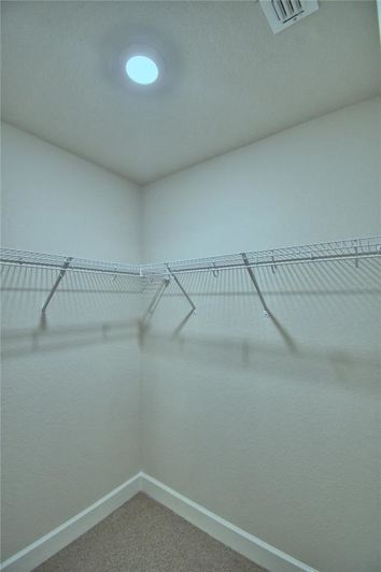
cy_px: 286
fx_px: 238
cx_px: 190
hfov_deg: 77.3
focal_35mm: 15
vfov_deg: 100.4
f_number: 4.5
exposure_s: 1/80
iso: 400
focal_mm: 10
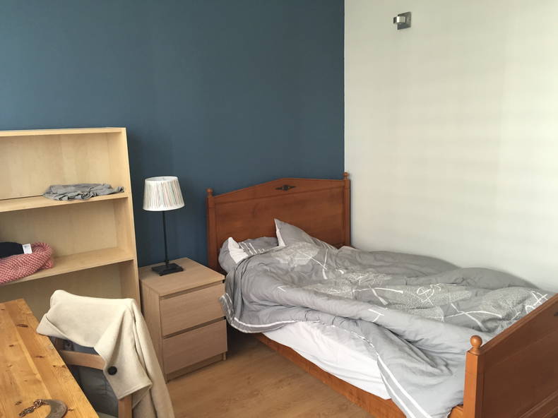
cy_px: 209
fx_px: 467
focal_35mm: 29
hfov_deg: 61.7
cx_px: 279
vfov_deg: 48.2
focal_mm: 4.15
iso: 100
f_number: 2.2
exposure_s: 1/30
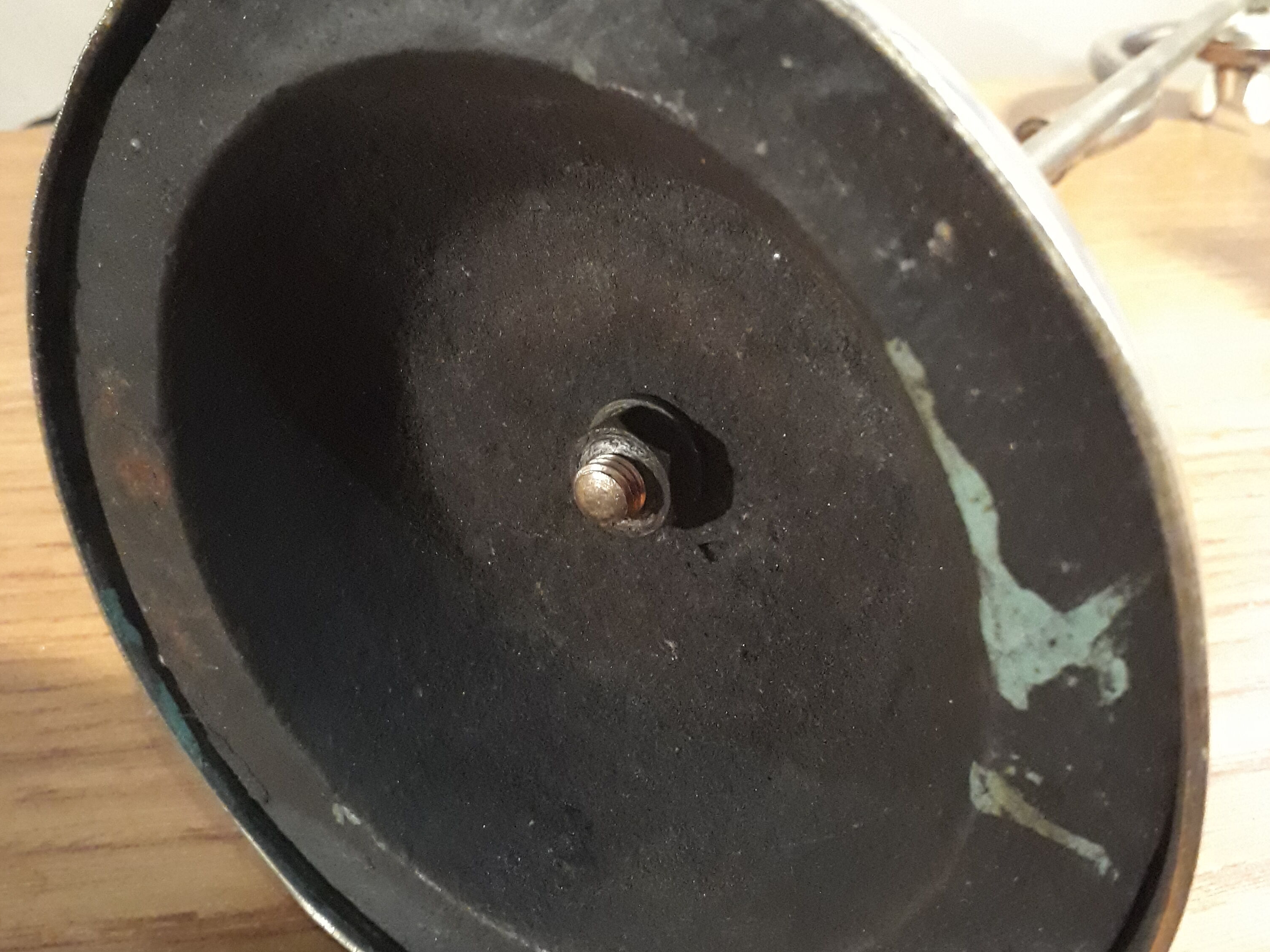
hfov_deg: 50.1
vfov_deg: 38.6
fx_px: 1357
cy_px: 444
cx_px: 629
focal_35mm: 37
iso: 800
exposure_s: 1/17
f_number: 1.9
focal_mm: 3.6
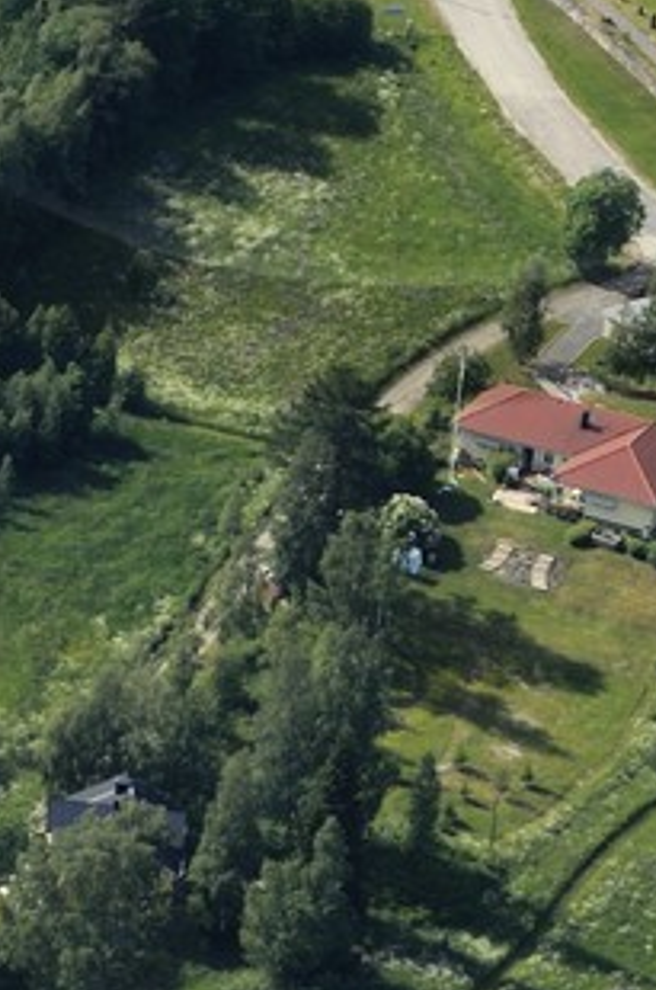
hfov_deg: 1.1
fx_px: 34060
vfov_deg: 1.7
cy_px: -593
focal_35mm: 1242
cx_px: 410
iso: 100
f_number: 2.8
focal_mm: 160
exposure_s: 1/2000
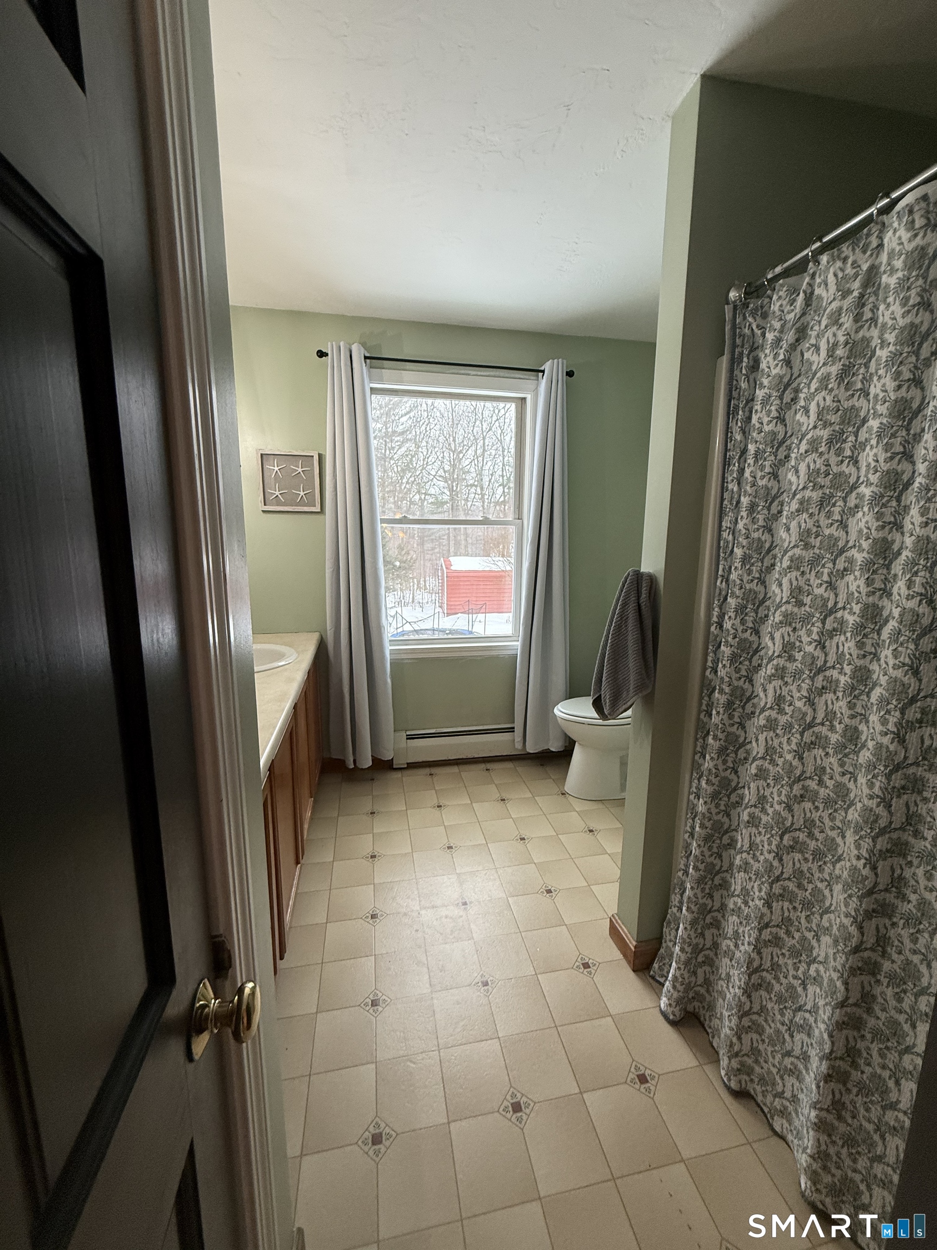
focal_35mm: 14
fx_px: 505
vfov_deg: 102.1
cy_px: 625
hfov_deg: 85.7
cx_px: 468
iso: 200
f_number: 2.2
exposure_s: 1/120
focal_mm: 2.22
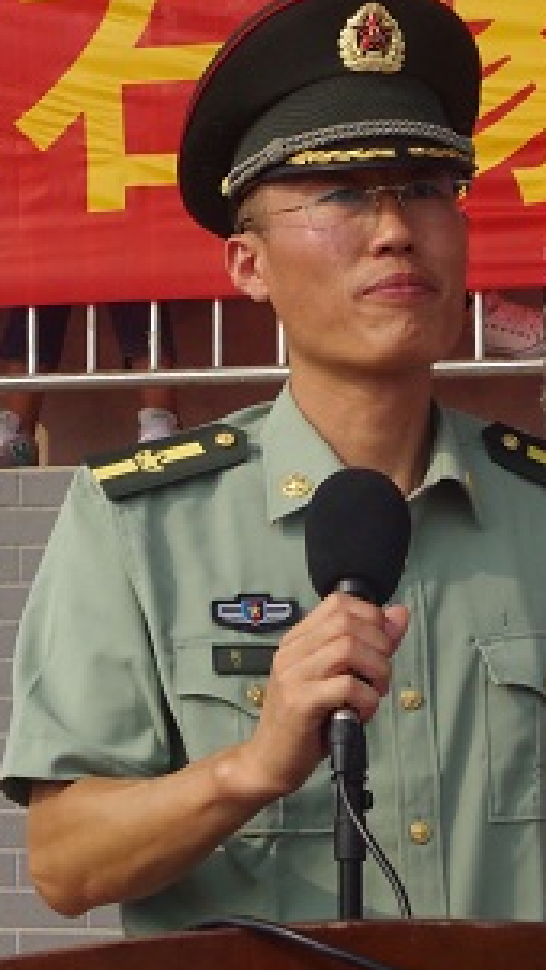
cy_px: 512
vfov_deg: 22.7
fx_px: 2418
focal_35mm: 94
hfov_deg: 12.9
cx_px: 270
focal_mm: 32.5
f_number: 11
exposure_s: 1/1600
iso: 1600
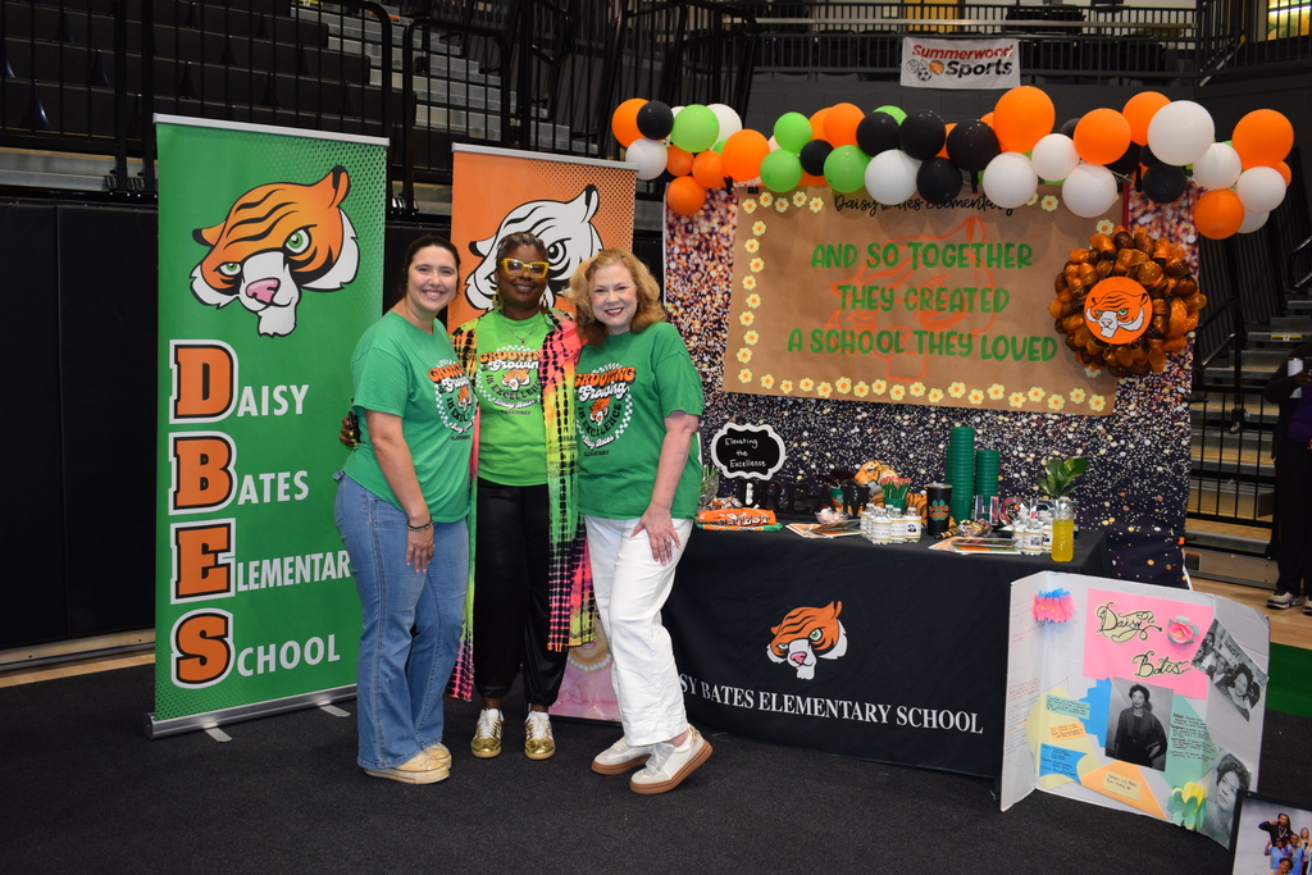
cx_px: 656
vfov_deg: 38.4
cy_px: 438
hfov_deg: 55.1
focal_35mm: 34
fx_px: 1257
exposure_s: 1/100
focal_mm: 23
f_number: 5
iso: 800
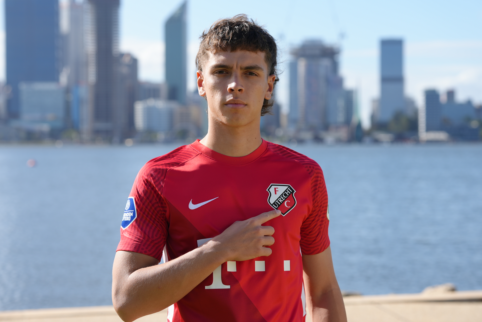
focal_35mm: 90
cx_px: 244
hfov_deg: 22.6
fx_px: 1206
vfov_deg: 15.2
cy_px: 152
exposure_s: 1/500
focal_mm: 85
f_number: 4.5
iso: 80
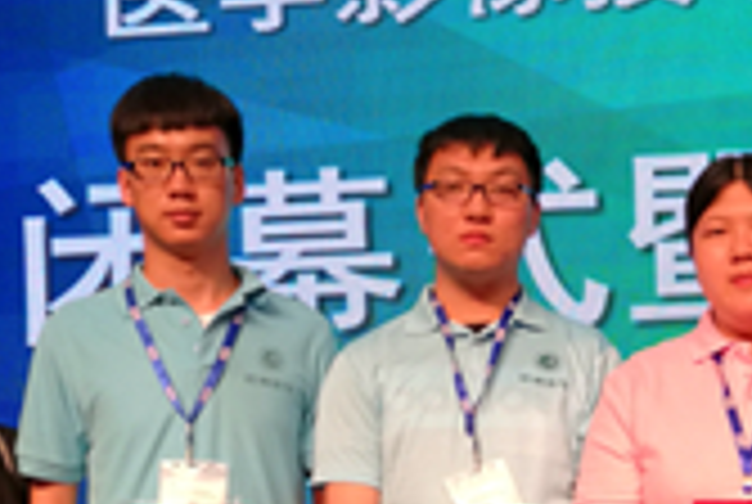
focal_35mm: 87
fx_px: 1821
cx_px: 635
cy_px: 630
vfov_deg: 15.1
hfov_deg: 22.9
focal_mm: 4.04
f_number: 2
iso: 80
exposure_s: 1/100
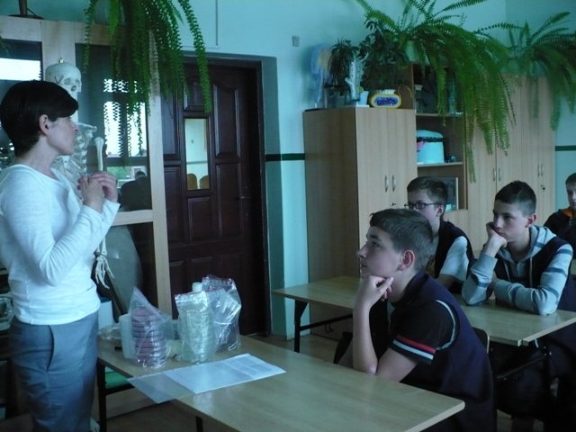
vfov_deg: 38.7
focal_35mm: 37
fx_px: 616
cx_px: 288
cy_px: 216
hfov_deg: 50.1
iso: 400
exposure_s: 1/40
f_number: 2.8
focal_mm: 6.1
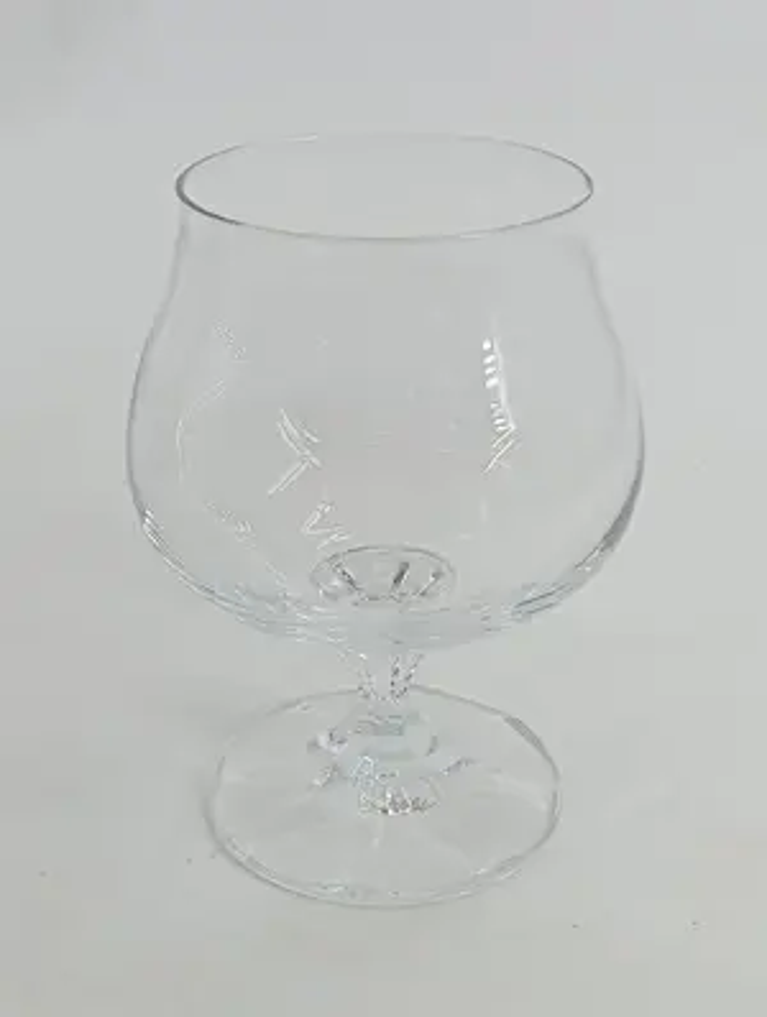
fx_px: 825
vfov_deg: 63.4
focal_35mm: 28
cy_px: 508
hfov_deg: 49.9
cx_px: 384
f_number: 1.8
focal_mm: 4.22
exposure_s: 1/103
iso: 54
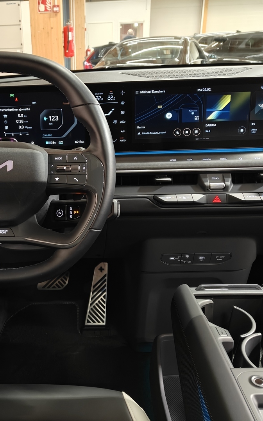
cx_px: 68
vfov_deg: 56.7
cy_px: 211
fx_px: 390
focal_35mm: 34
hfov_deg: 36.4
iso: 200
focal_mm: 5.59
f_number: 1.8
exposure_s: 1/24
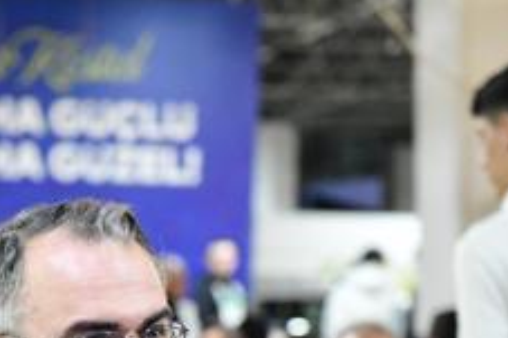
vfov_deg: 7.1
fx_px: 2679
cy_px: 454
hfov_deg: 10.8
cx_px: 41
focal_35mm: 190
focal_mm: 70
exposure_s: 1/100
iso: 5000
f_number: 4
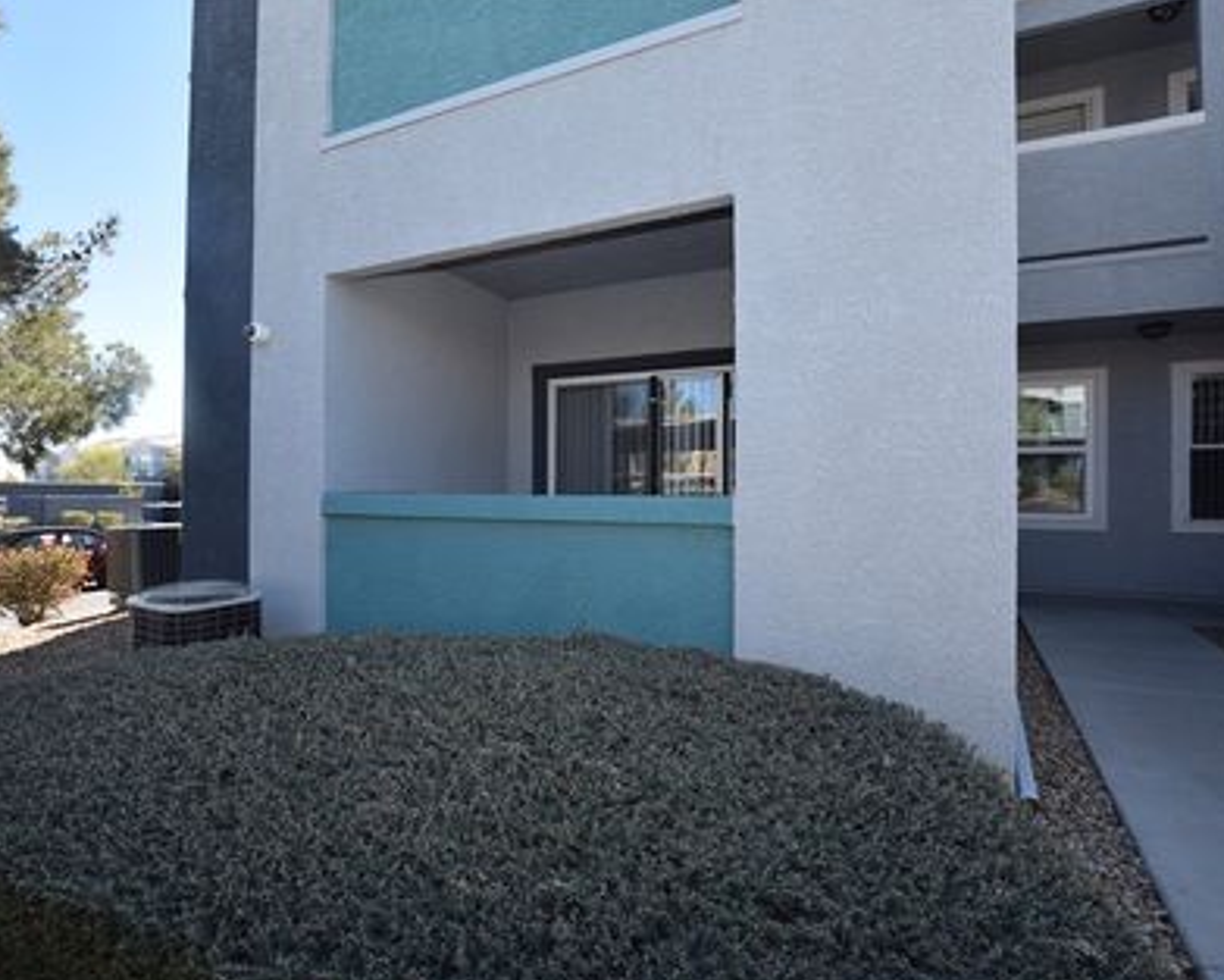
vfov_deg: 73.8
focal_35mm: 18
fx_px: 652
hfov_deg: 86.2
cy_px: 493
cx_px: 573
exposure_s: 1/125
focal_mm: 10
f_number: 5.6
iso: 100
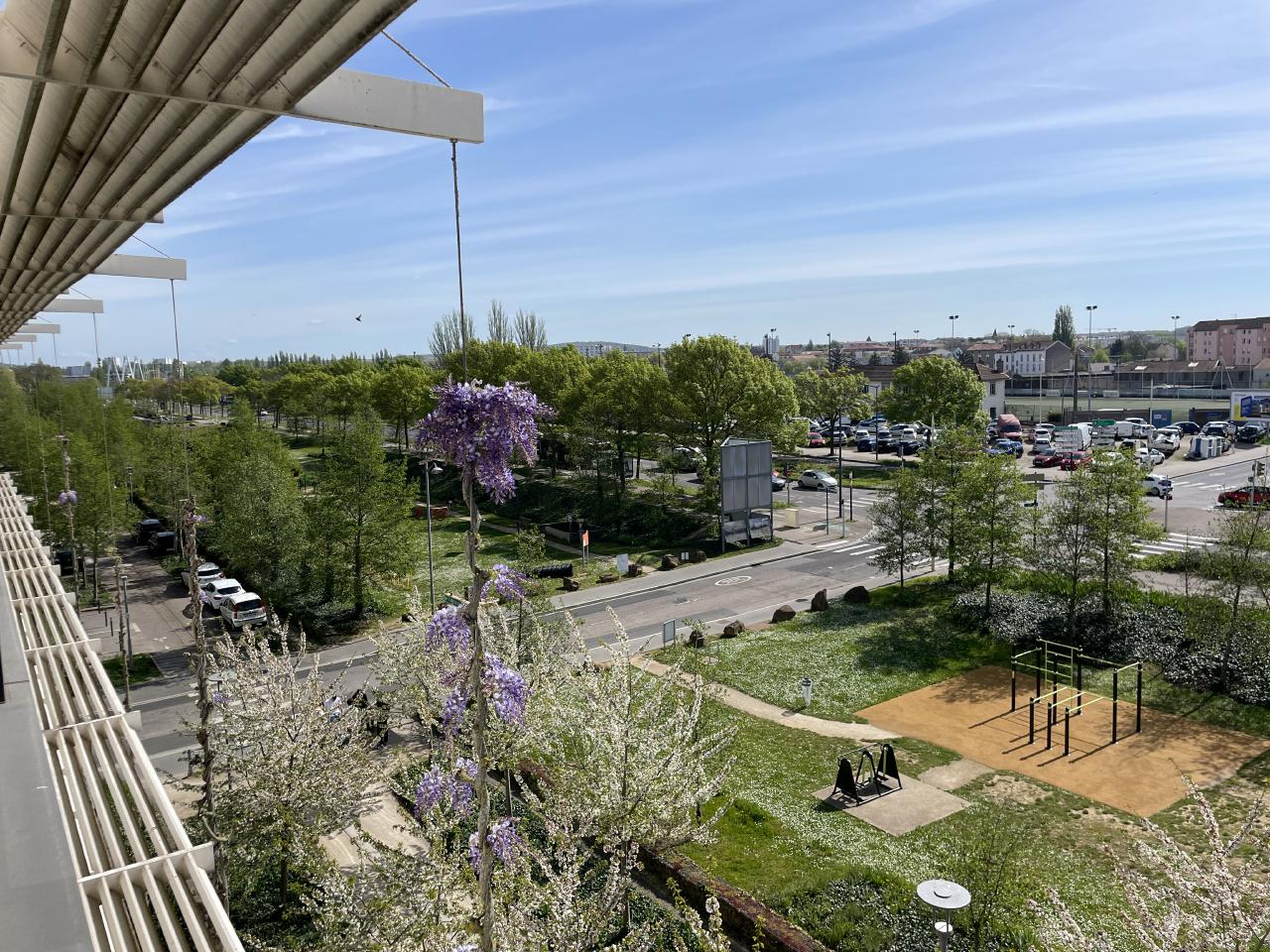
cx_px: 635
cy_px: 476
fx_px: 954
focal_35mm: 26
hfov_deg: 67.3
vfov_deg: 53.1
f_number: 1.6
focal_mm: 4.2
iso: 32
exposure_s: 1/4651
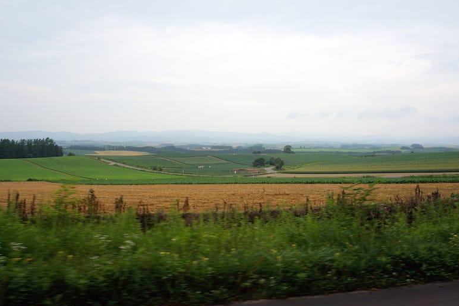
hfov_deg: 71.5
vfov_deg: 51.2
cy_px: 157
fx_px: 319
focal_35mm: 25
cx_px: 228
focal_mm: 16
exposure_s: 1/200
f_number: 7.1
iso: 100
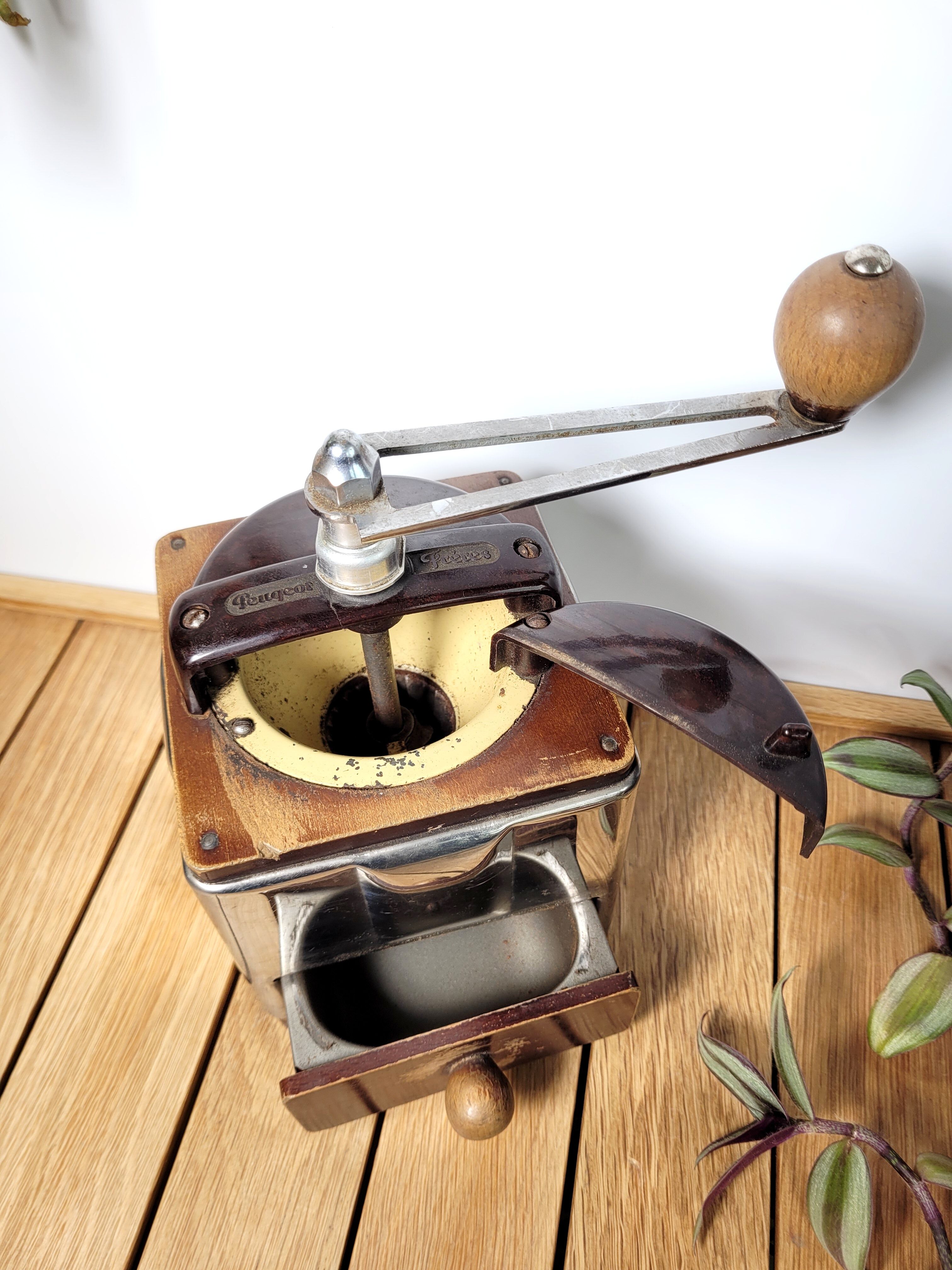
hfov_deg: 53.1
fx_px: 953
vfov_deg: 67.3
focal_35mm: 26
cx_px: 476
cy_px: 635
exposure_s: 1/270
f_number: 1.8
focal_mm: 5.4
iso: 40
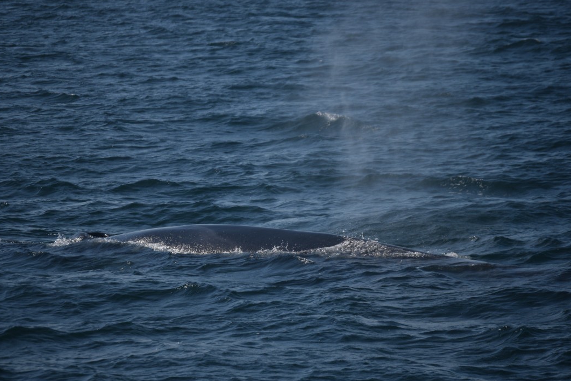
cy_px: 195
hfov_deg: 8.0
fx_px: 4069
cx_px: 282
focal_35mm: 257
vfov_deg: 5.4
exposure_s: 1/4000
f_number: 5.3
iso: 200
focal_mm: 165
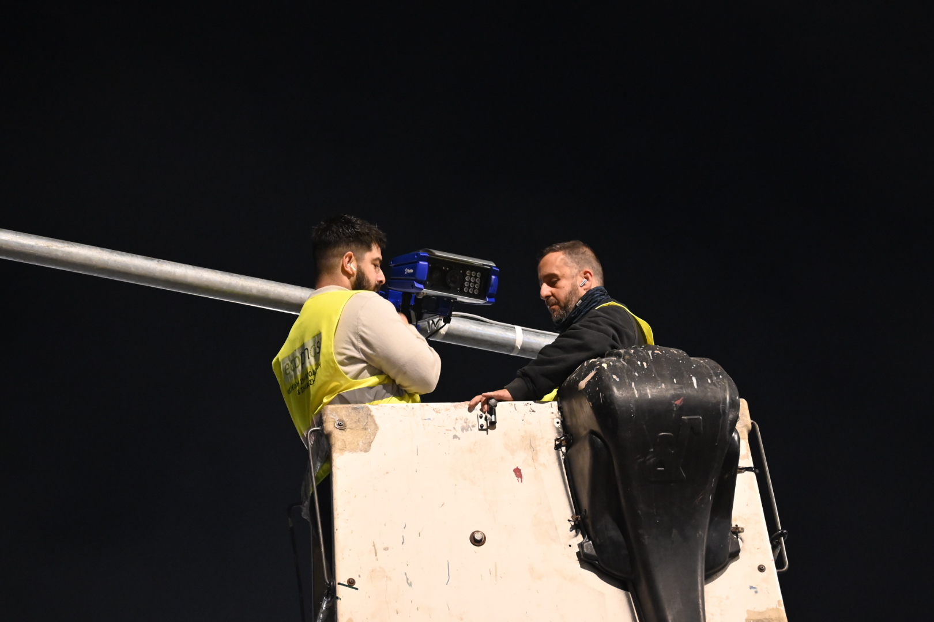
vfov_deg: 13.0
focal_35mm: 105
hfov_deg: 19.5
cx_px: 467
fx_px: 2724
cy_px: 311
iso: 4000
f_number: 2.8
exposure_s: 1/60
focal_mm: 70
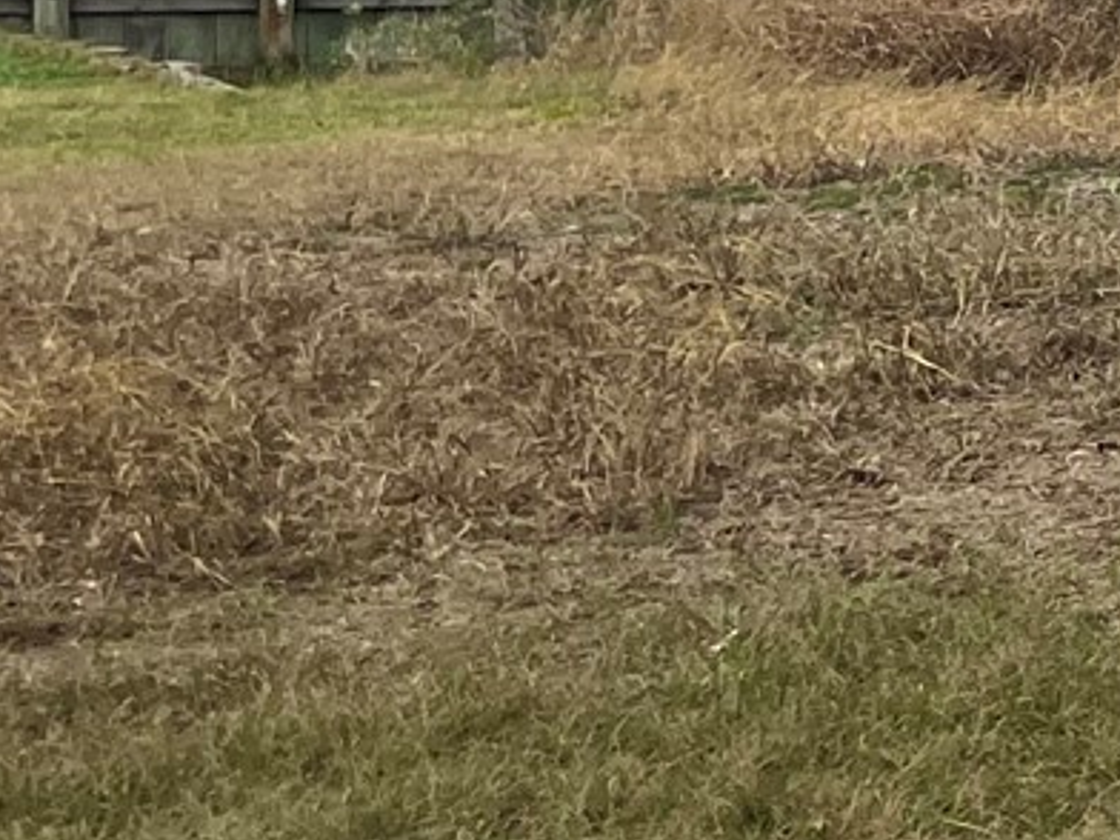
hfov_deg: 11.7
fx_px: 4400
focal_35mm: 136
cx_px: 2763
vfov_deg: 10.8
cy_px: -63
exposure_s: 1/3745
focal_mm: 5.1
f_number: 1.6
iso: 50
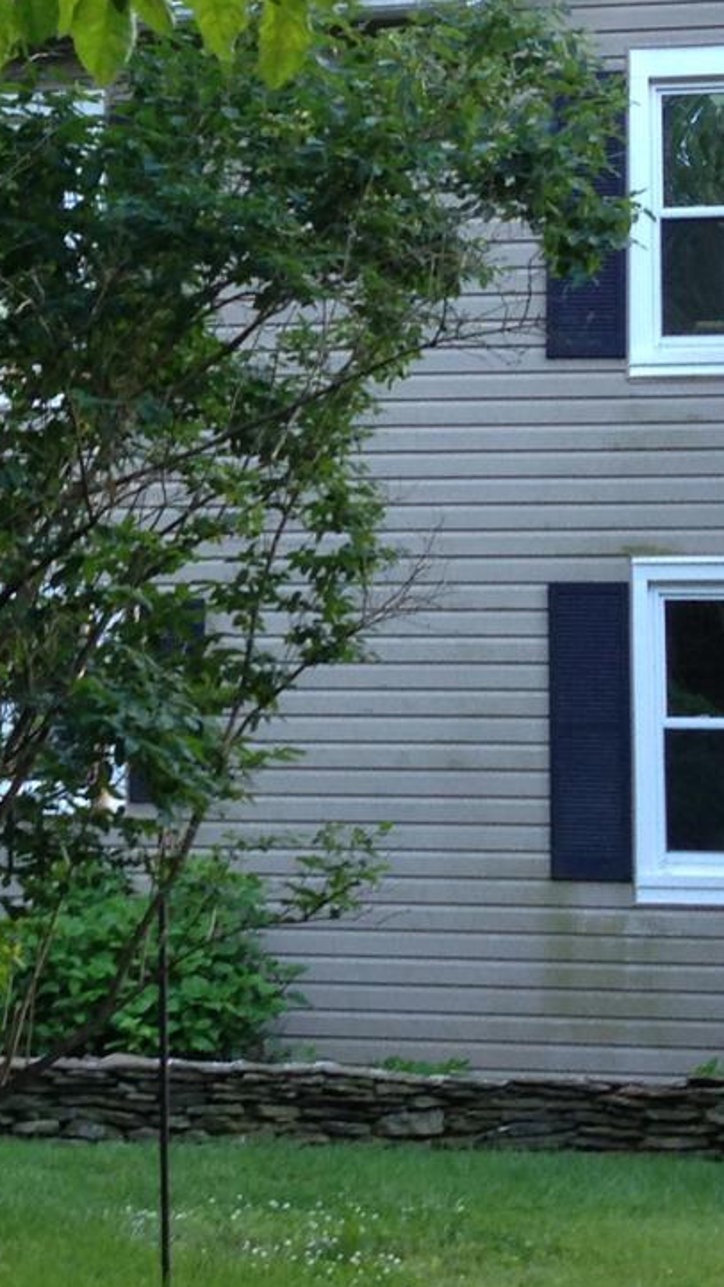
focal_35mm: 102
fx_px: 3482
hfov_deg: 11.4
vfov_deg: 20.9
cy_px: 480
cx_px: -312
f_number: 2.4
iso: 50
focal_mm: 4.13
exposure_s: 1/30
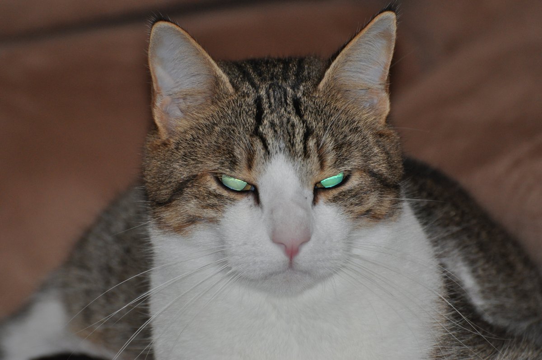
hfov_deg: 6.0
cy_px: 180
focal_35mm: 345
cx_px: 271
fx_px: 5188
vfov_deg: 4.0
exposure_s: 1/60
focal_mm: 230
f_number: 5.3
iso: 800
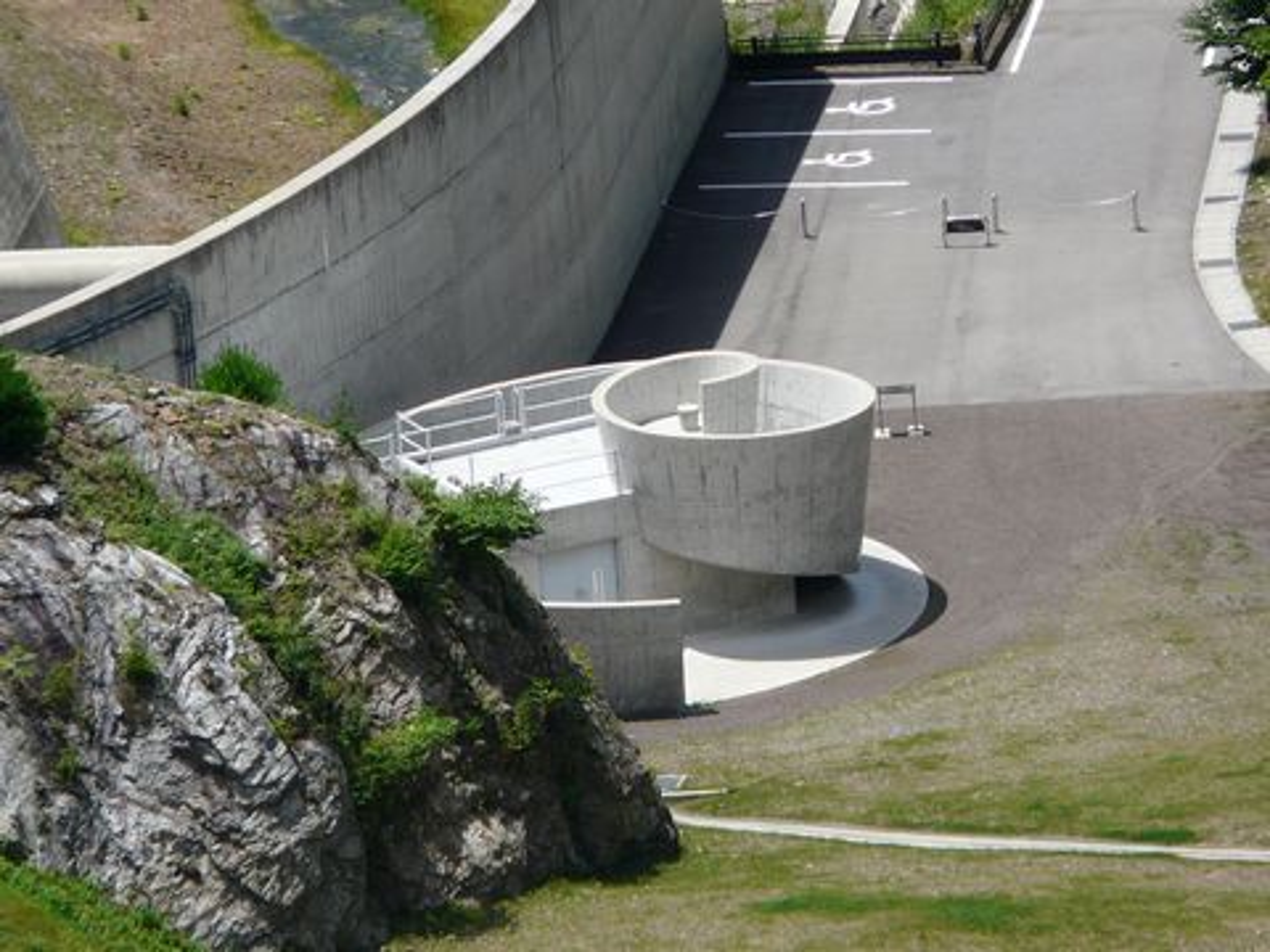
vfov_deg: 2.3
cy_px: 476
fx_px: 23554
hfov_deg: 3.1
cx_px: 635
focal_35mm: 642
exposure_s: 1/500
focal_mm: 82.8
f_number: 5.6
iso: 100
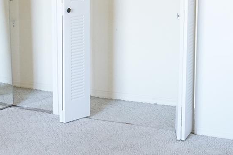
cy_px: 29
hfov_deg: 25.1
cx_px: 105
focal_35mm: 81
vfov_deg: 16.7
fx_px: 524
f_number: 6.3
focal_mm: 28
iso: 4000
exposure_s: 1/60
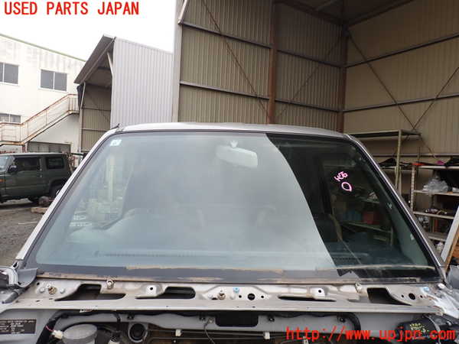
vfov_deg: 54.9
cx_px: 230
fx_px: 331
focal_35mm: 25
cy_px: 172
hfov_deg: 69.4
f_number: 2.8
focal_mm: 4.5
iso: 100
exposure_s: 1/400
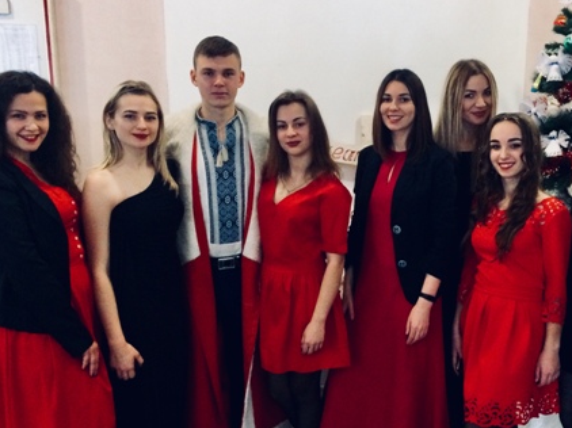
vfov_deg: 32.8
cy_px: 236
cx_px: 361
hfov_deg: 42.6
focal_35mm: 44
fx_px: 727
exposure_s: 1/33
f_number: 2.2
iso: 320
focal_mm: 4.15
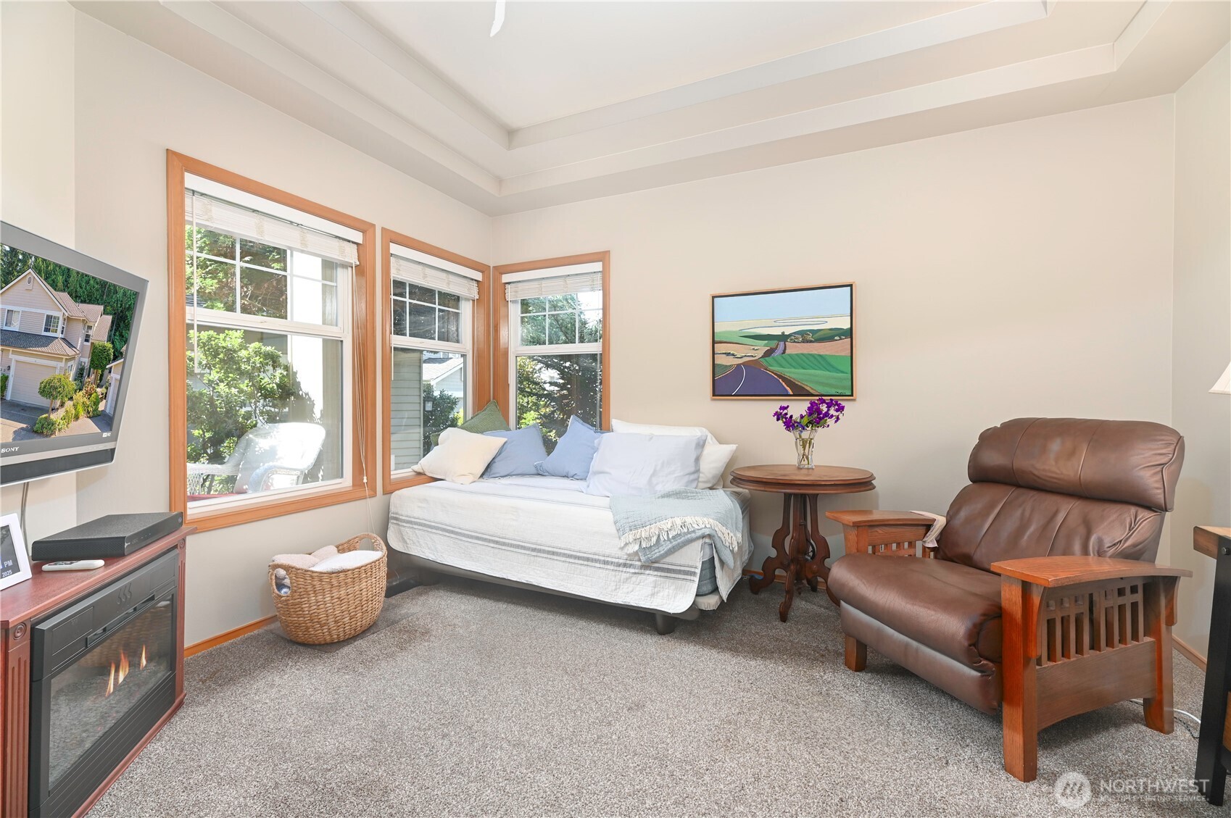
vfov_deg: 81.1
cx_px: 616
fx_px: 478
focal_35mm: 14
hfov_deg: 104.3
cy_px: 409
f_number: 7.1
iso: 400
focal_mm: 14
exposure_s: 1/80
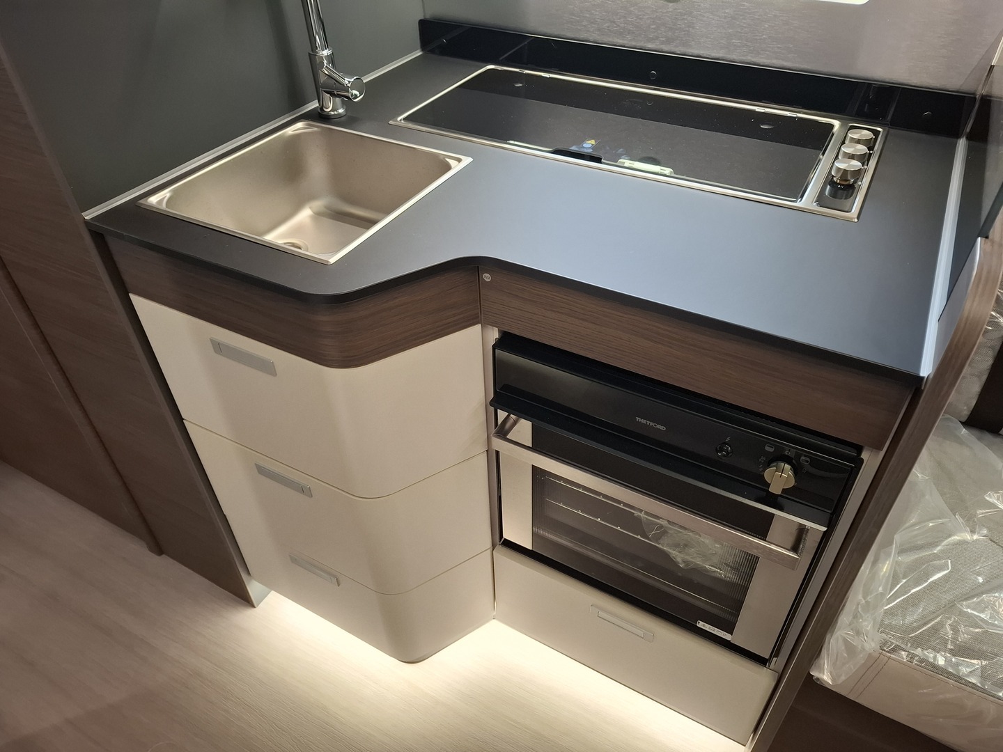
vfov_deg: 58.9
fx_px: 666
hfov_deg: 73.9
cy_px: 376
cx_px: 502
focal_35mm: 23
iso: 320
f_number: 1.8
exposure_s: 1/50
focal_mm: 5.54
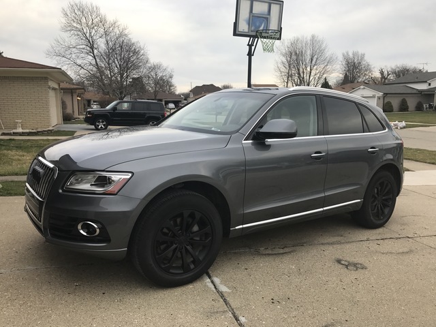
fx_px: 353
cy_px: 164
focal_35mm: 28
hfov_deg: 63.4
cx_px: 218
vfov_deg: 49.7
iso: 20
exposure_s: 1/321
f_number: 1.8
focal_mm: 3.99
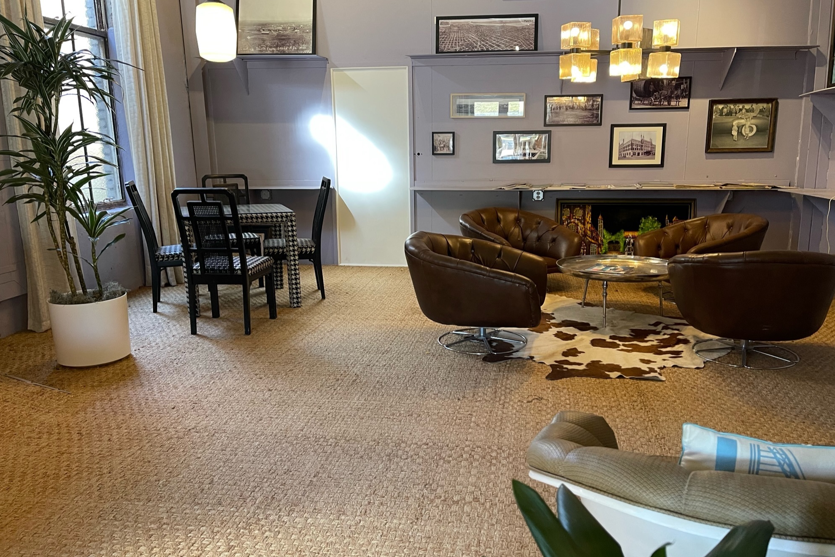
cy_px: 276
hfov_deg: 65.5
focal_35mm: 28
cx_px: 431
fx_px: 649
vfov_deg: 46.4
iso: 250
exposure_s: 1/60
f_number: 1.6
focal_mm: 5.1
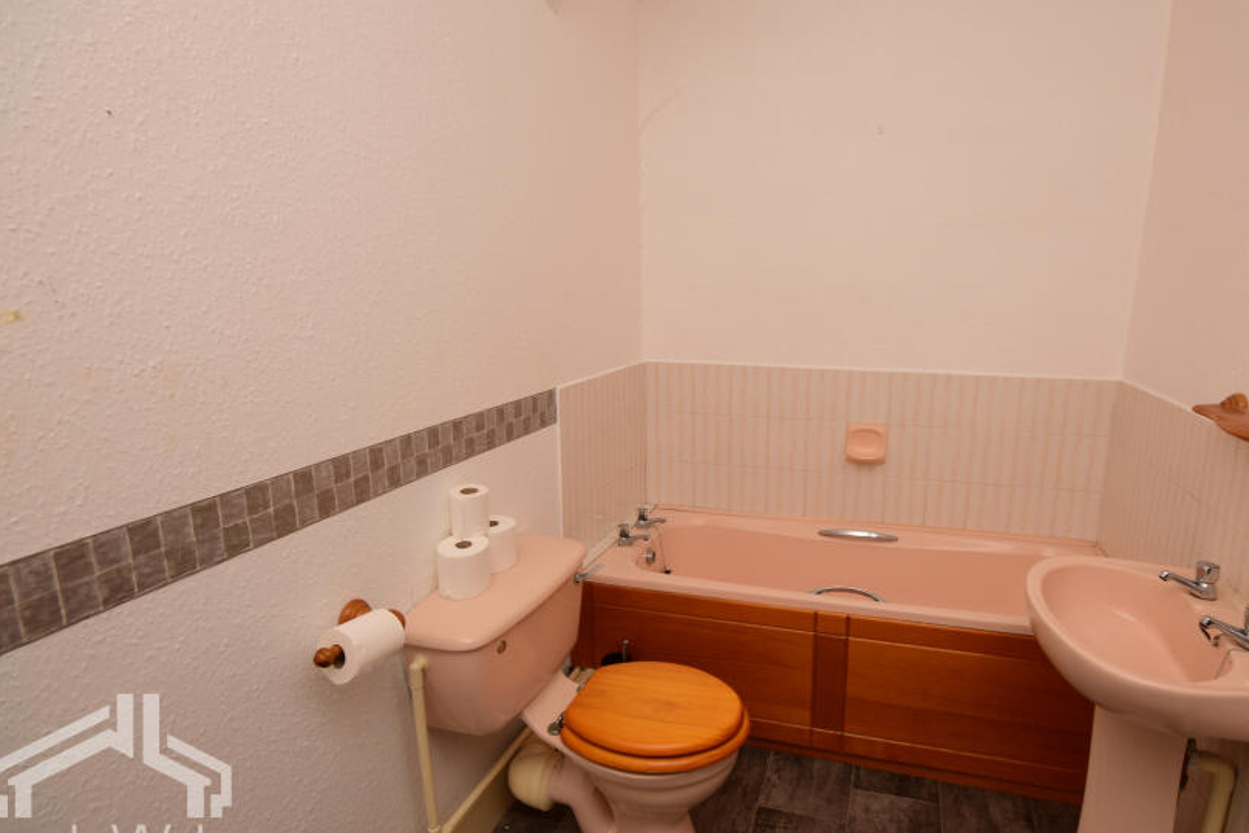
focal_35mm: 19
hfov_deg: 86.0
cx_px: 737
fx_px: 659
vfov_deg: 64.6
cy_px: 423
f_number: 10
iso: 100
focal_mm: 10
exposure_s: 1/60
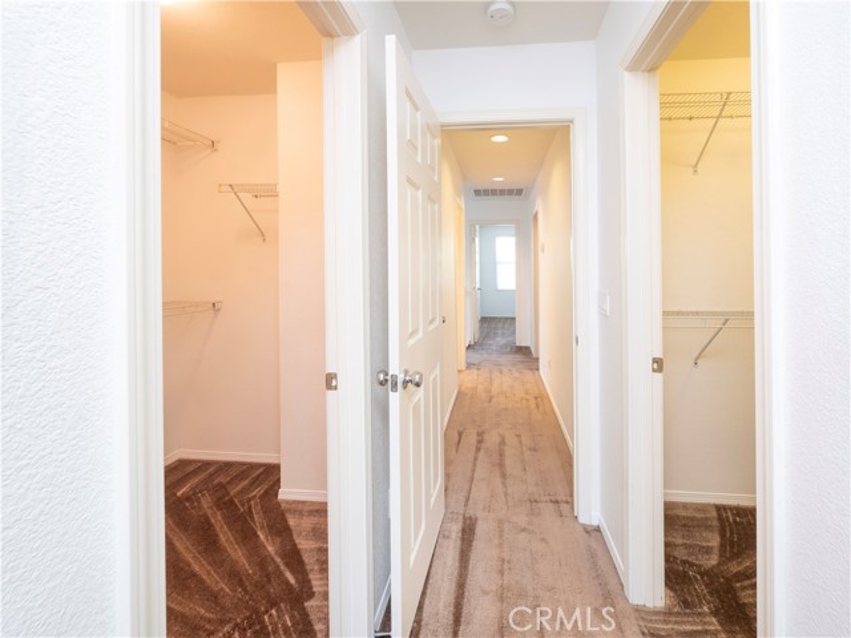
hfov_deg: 98.2
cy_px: 319
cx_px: 426
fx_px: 369
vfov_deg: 81.7
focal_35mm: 15
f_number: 8
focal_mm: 7
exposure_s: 1/4
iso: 200
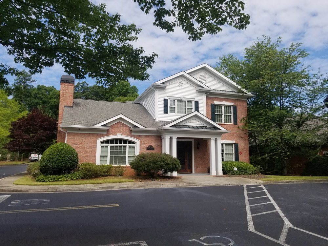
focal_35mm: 26
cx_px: 164
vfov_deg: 53.1
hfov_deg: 67.3
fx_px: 246
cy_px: 123
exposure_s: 1/2488
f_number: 1.7
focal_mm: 4.25
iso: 50
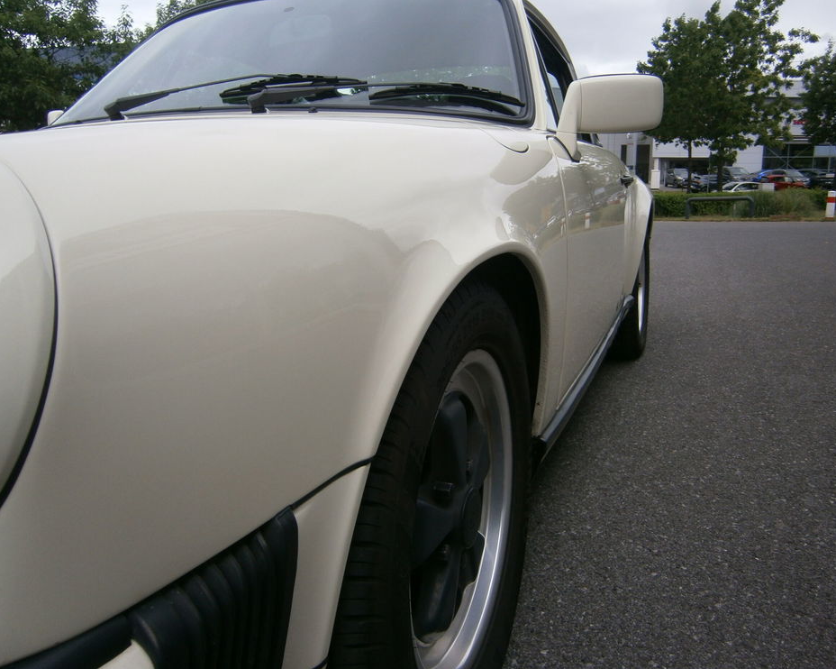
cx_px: 459
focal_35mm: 28
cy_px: 345
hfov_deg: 62.1
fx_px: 693
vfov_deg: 51.5
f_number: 2.8
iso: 80
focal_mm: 4.7
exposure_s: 1/1000
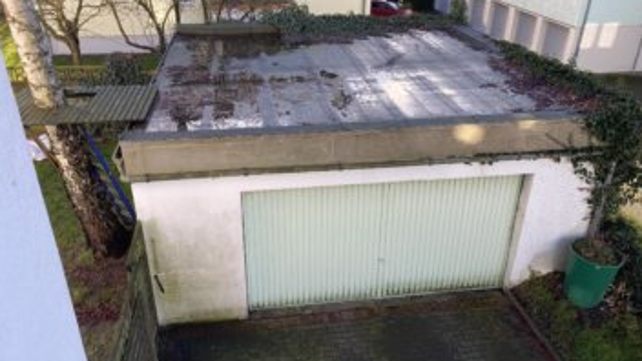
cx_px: 319
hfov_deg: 66.1
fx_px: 494
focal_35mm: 29
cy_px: 168
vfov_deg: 40.2
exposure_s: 1/359
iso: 32
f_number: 1.8
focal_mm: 4.25
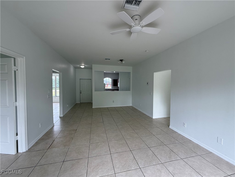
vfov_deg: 85.7
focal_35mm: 14
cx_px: 118
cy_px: 88
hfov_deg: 102.1
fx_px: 95
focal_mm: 2.22
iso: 64
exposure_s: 1/117
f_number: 2.2
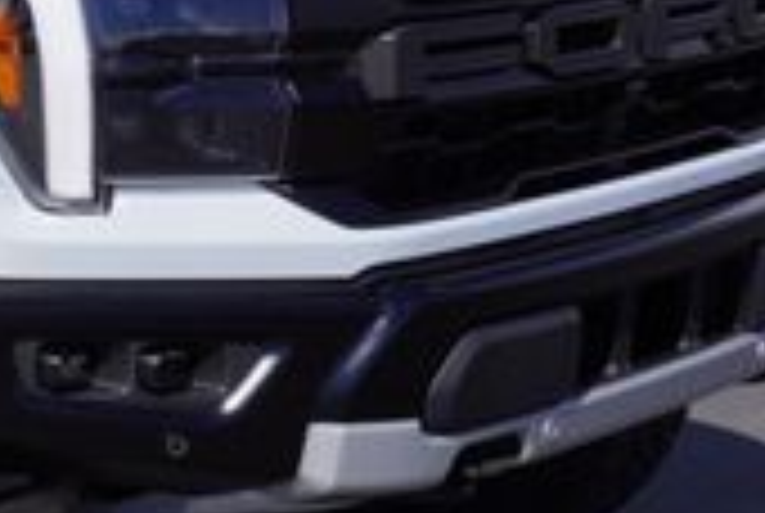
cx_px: -454
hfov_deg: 14.5
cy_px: 153
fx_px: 2765
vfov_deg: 10.6
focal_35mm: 130
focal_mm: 23
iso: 100
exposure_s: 1/250
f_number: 10
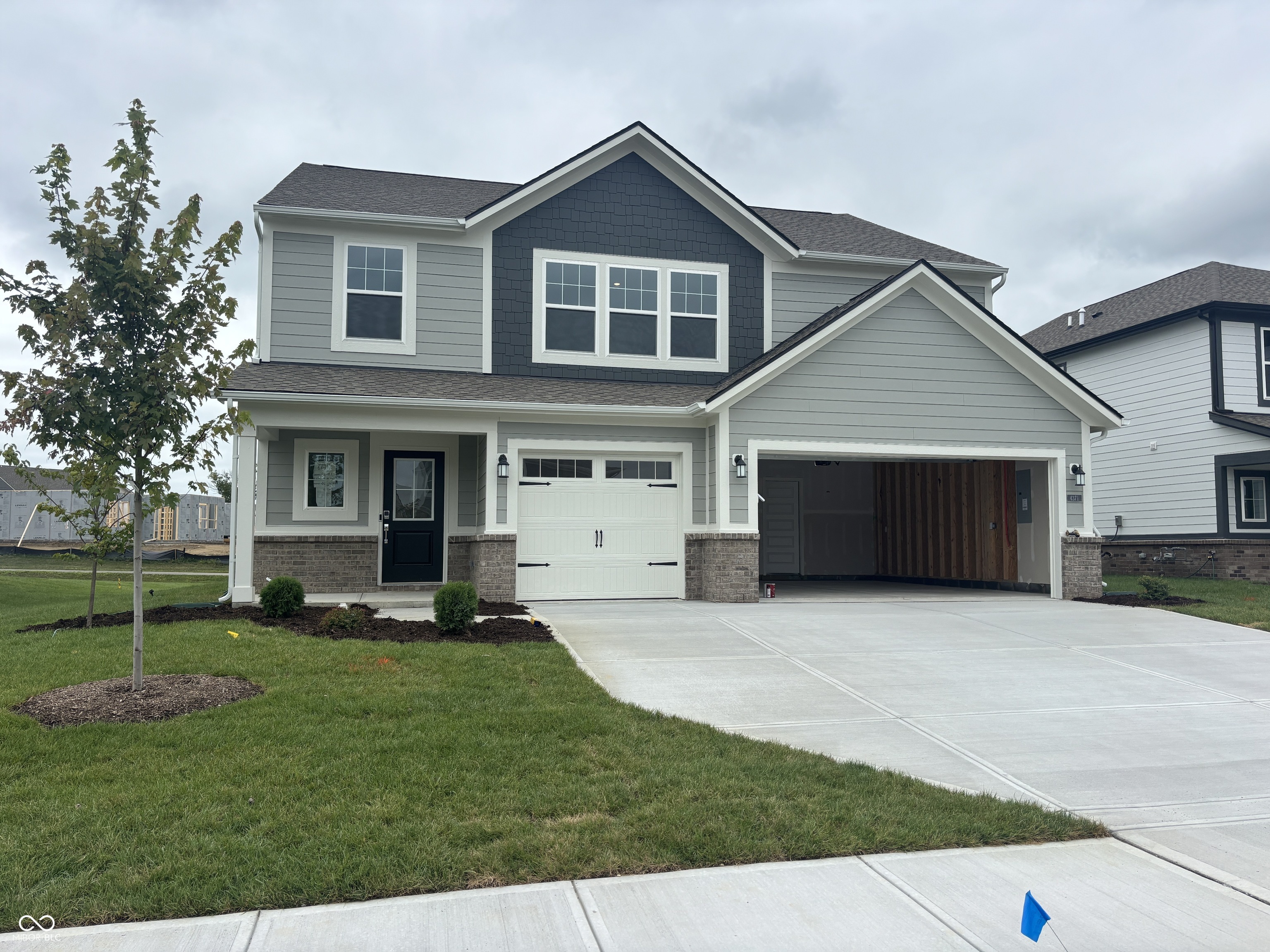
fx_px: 954
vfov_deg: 53.1
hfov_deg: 67.3
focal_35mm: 26
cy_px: 476
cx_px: 635
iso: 50
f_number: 1.6
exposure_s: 1/3311
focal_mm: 5.96
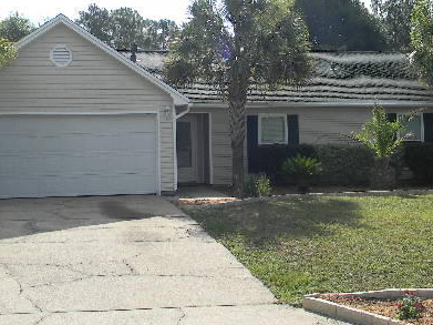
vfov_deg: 24.6
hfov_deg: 32.7
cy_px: 95
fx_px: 738
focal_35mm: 59
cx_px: 224
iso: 80
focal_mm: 6.4
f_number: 3.7
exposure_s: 1/570
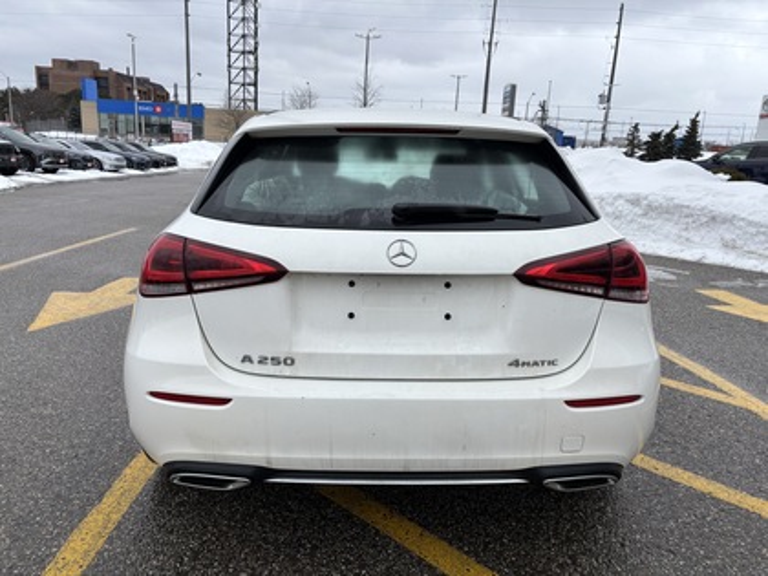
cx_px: 384
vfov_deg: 53.1
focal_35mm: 26
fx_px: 577
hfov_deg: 67.3
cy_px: 288
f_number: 1.6
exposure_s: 1/1477
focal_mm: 5.96
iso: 50
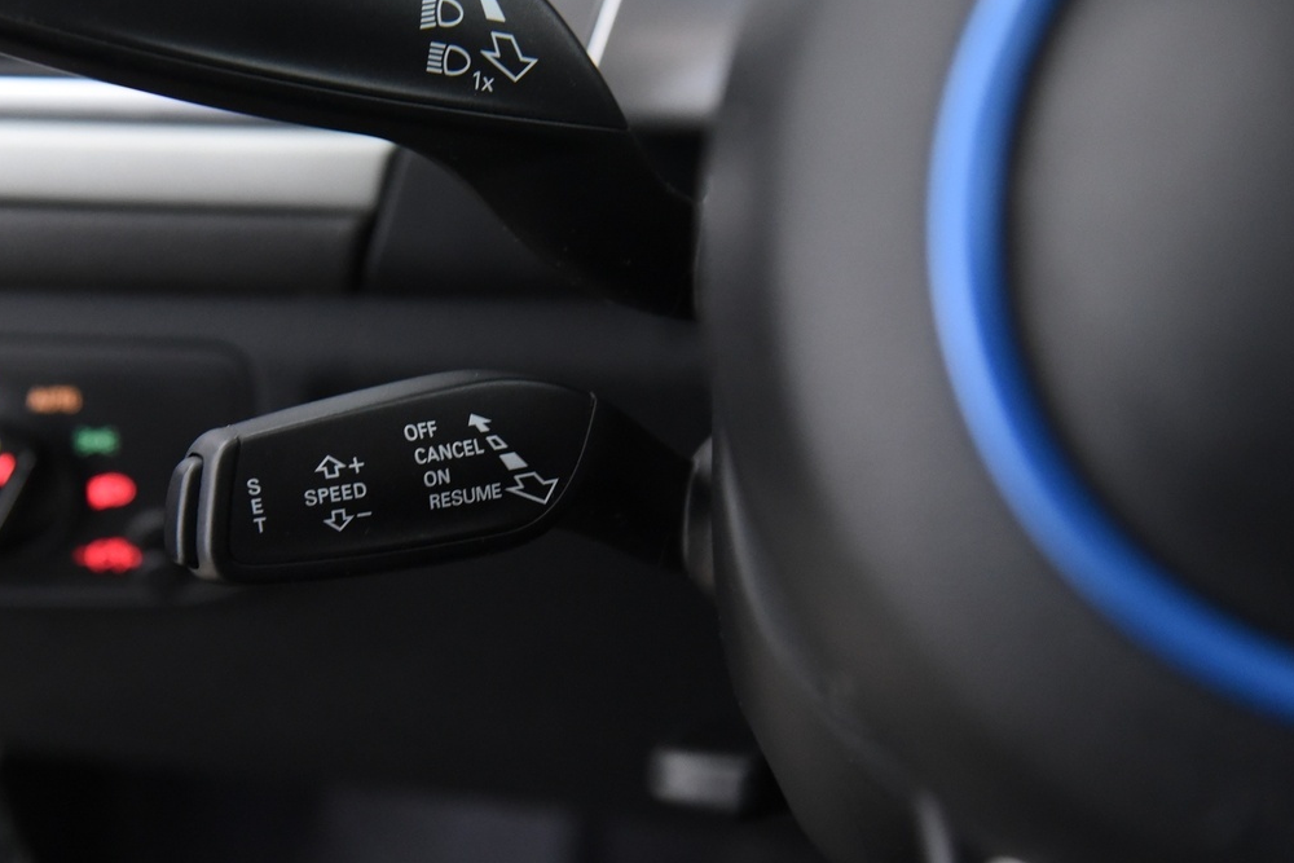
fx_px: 3199
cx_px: 413
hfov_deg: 22.8
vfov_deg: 15.4
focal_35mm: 89
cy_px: 485
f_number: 4
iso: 4000
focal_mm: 55
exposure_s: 1/20
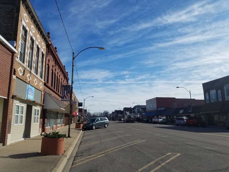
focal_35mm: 26
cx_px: 114
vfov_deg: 53.1
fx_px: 172
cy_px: 86
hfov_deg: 67.3
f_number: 1.7
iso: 50
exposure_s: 1/4992
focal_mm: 4.2
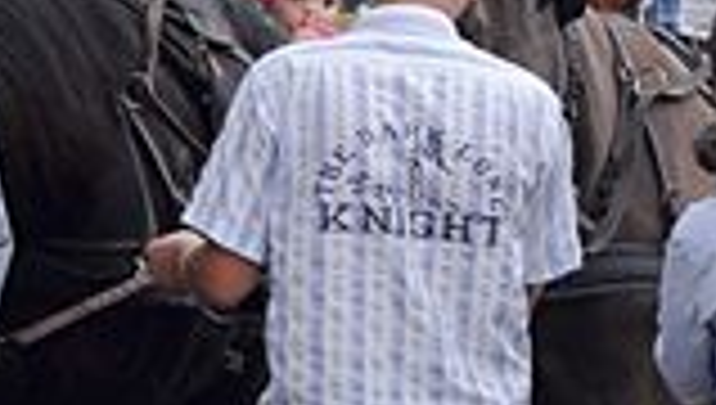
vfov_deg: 1.9
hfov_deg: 3.4
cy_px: 245
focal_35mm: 629
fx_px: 11956
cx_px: -59
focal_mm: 75
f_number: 8
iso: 500
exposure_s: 1/200
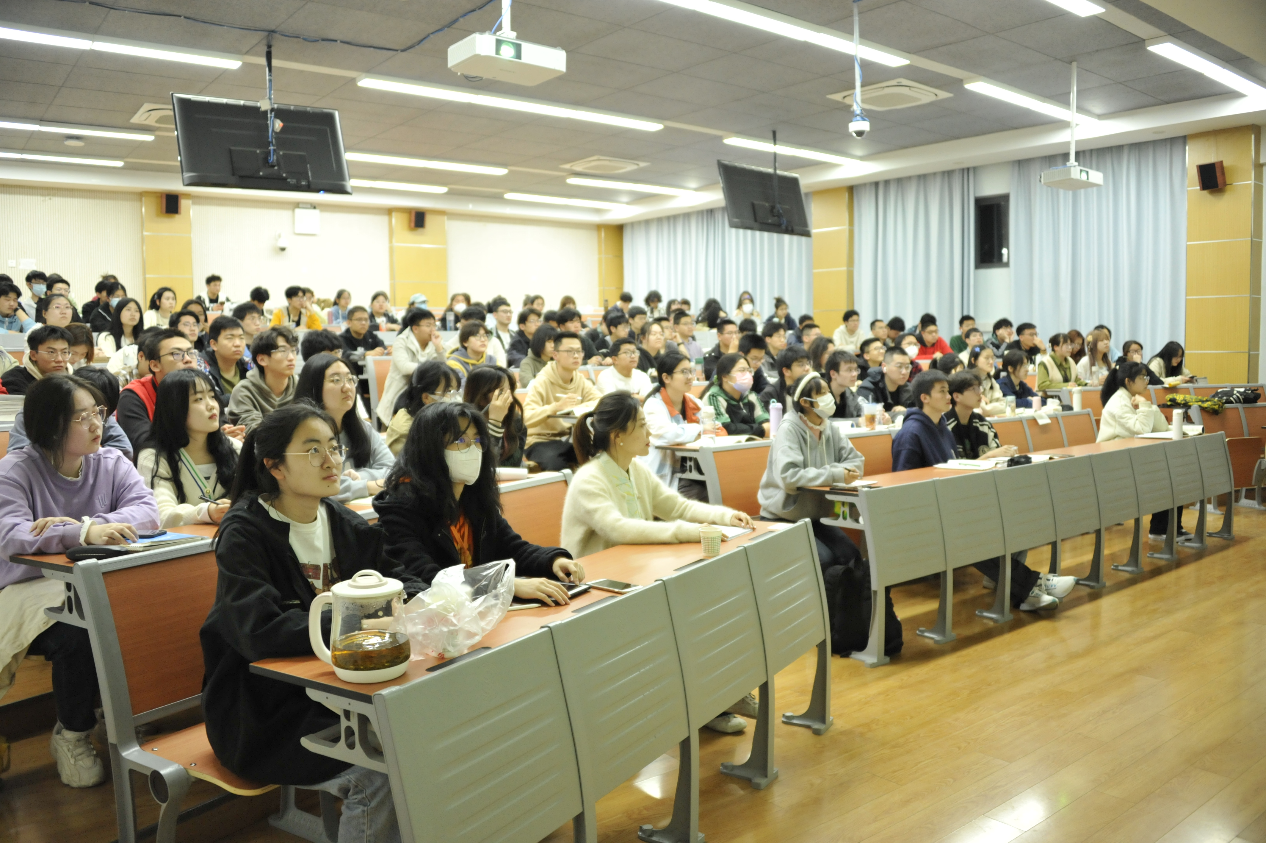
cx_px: 633
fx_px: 984
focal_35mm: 28
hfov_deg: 65.5
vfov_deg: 46.3
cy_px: 422
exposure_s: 1/125
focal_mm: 28
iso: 3200
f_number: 3.5
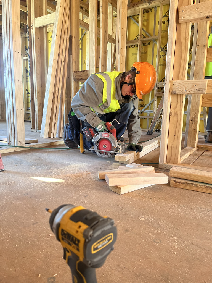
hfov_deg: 53.1
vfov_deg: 67.3
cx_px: 106
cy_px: 142
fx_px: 212
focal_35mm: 26
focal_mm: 5.1
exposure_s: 1/60
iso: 160
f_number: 1.6
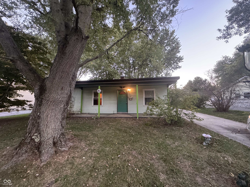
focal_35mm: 14
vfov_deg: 85.7
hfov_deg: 102.1
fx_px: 101
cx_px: 125
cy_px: 94
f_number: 2.2
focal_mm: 2.22
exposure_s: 1/60
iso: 800
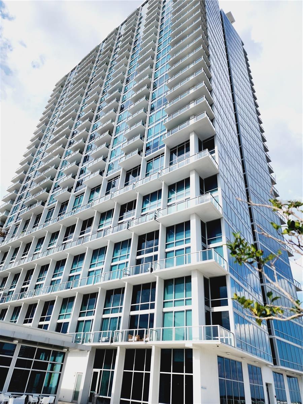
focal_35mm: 23
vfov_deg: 73.9
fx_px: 268
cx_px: 152
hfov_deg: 58.9
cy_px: 202
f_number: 1.8
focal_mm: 6.4
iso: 12
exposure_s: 1/1087
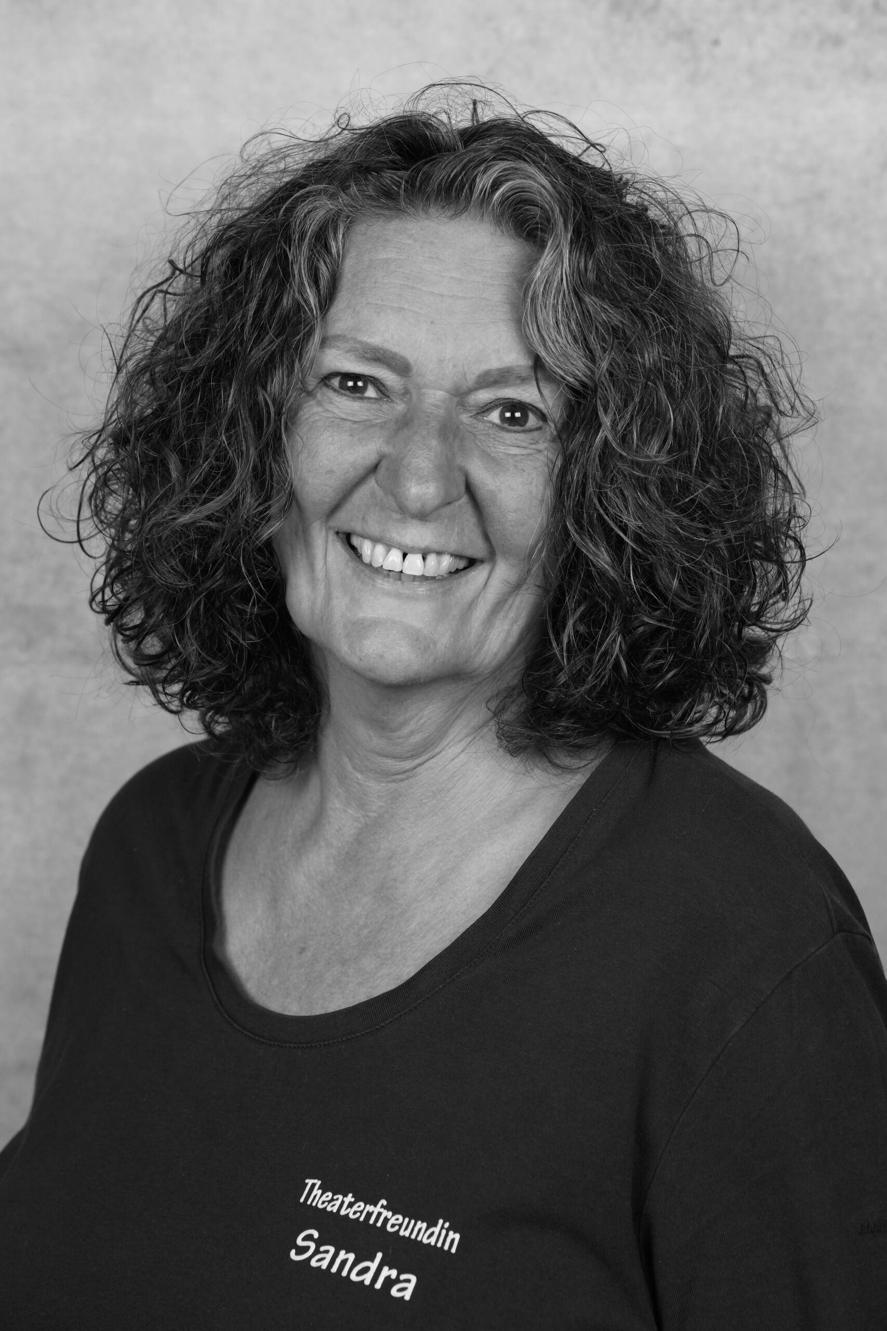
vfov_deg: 29.9
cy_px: 666
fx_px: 2494
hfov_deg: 20.2
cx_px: 444
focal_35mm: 68
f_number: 4
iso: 800
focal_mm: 45
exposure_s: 1/160
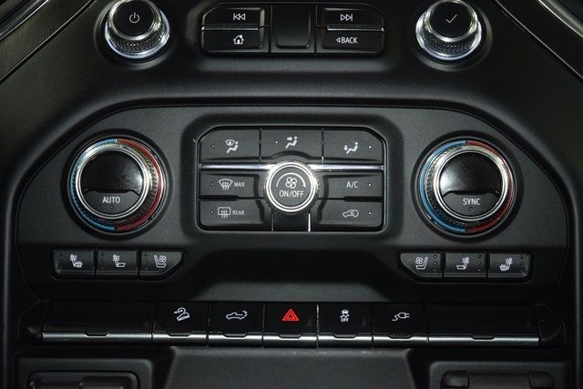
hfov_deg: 27.0
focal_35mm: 75
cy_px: 194
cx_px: 292
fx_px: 1215
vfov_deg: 18.2
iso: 1000
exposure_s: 1/25
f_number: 4.5
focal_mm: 50
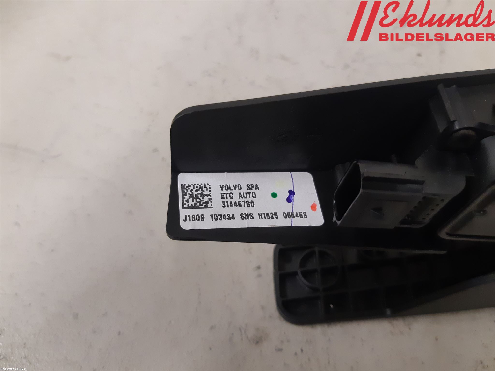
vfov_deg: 53.1
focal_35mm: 26
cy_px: 186
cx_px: 248
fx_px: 372
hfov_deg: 67.3
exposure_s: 1/60
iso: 250
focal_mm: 3.93
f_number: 1.7
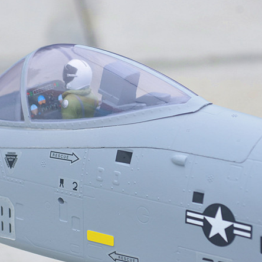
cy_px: 150
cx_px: 82
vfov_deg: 7.6
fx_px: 1961
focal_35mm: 229
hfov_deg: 7.6
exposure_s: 1/320
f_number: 8
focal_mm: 100
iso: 200
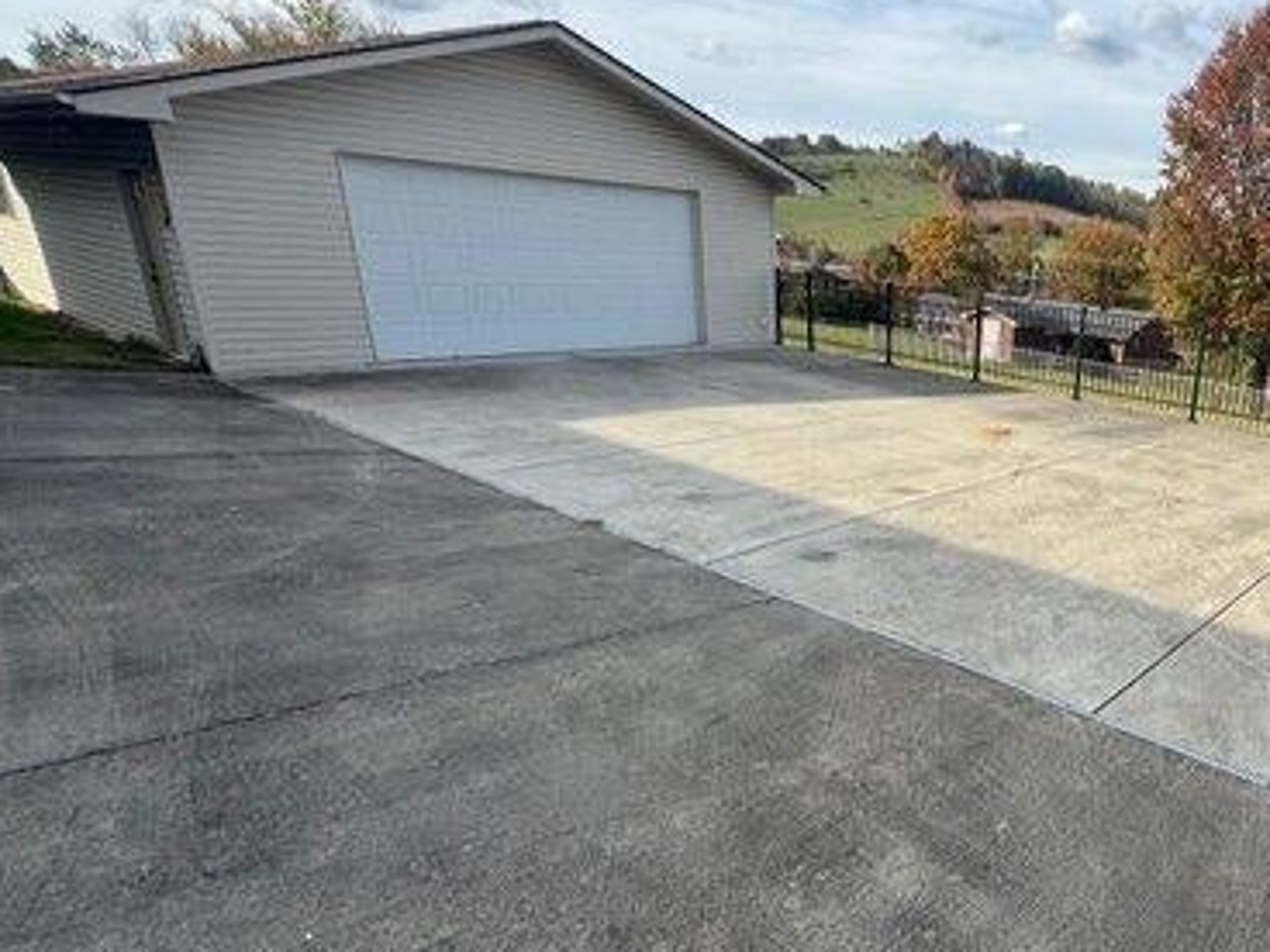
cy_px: 578
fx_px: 881
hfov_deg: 63.9
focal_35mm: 24
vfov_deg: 56.3
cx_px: 1054
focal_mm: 2.22
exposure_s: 1/1126
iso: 40
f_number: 2.2
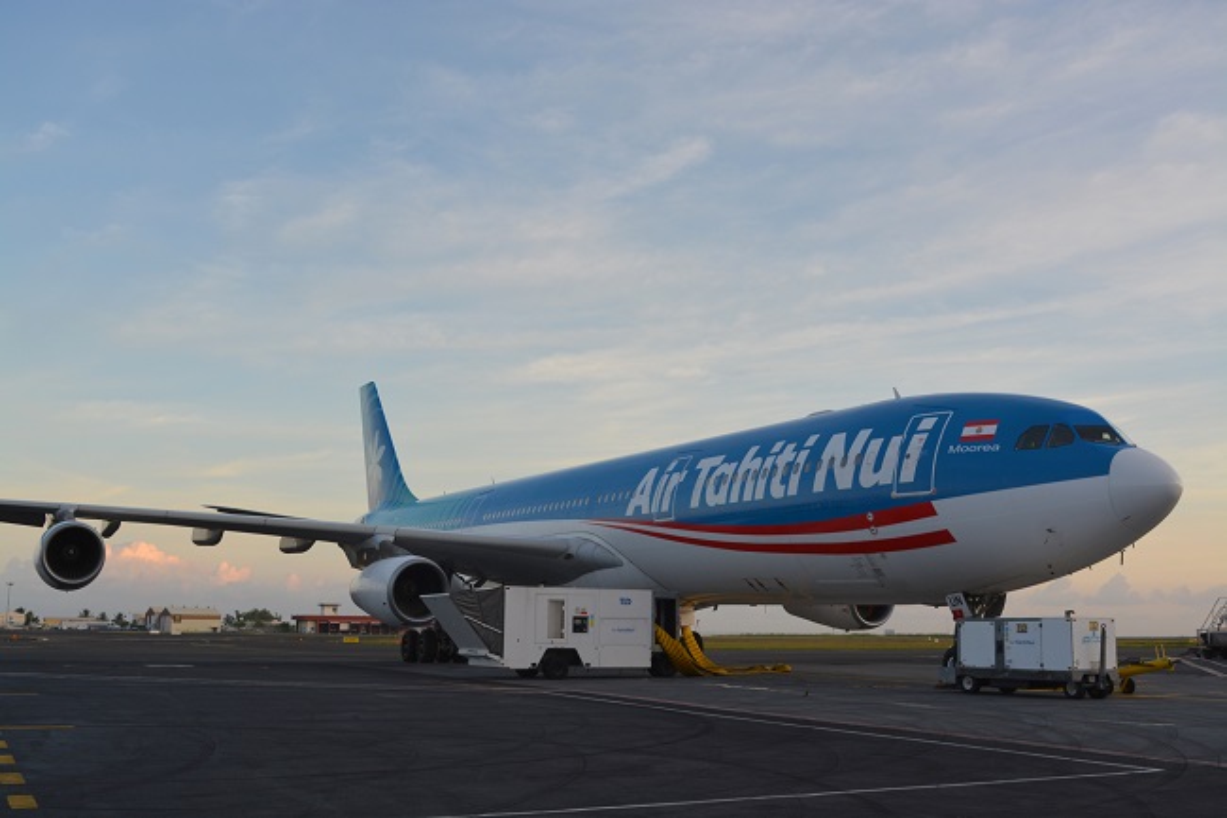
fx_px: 1329
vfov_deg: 34.2
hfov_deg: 49.6
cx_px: 614
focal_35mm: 39
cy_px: 409
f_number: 6.3
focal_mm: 26
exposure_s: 1/160
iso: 200
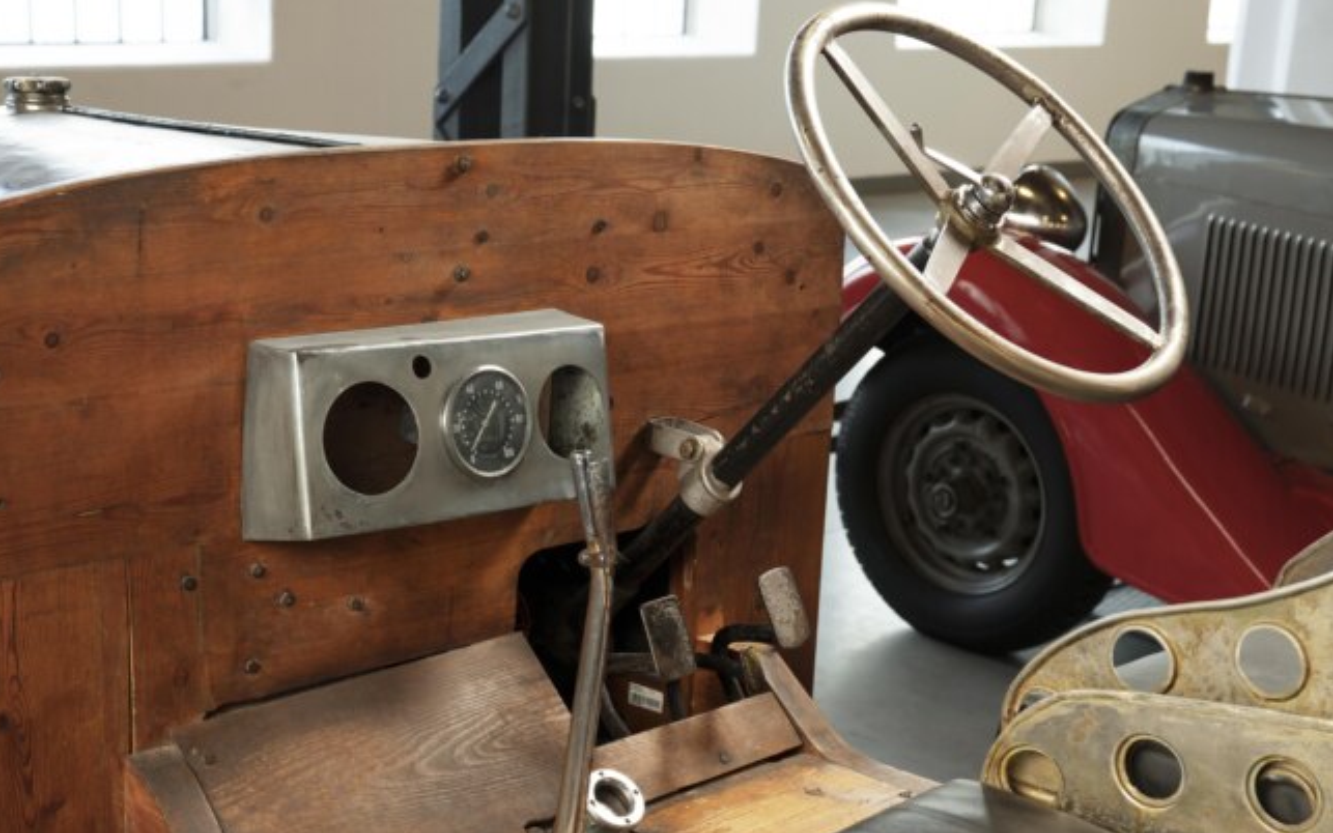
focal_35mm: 56
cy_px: 477
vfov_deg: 23.1
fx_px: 2035
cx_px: 620
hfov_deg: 36.3
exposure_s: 1/8
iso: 100
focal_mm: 46
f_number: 6.3
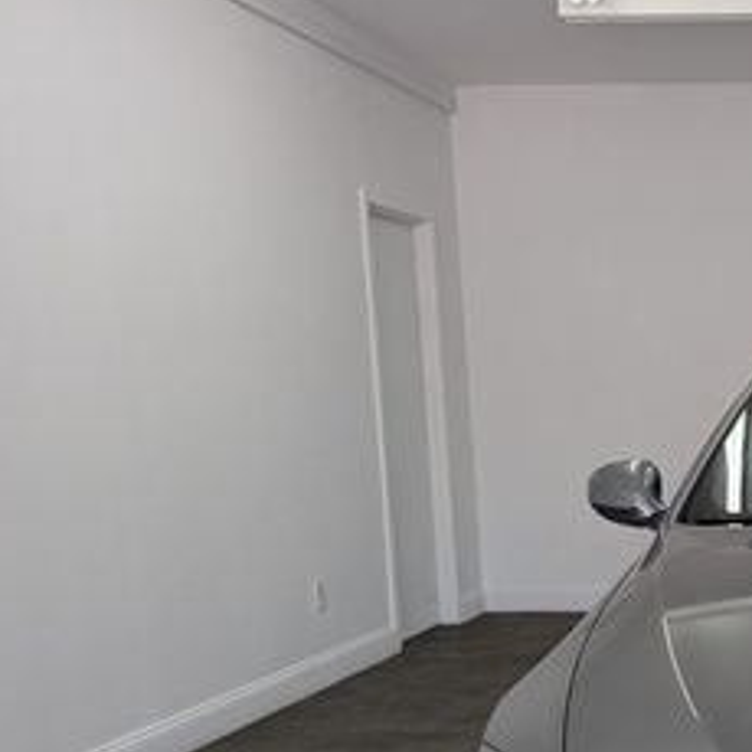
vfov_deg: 28.1
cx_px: 958
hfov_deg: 25.4
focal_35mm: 59
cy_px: 654
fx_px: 1450
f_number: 1.68
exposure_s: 1/120
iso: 71
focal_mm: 6.9
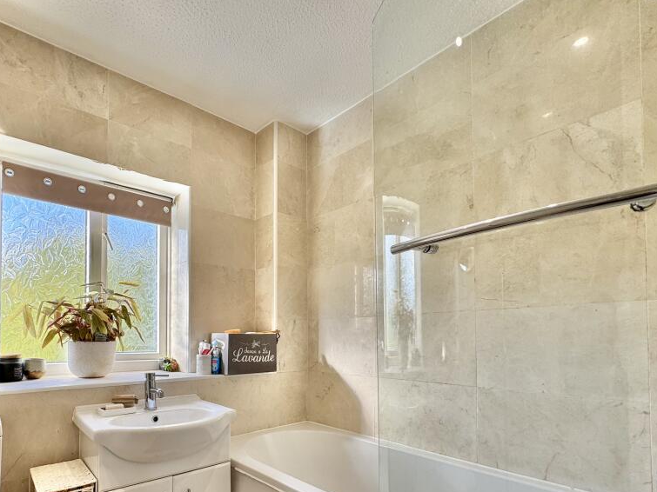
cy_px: 330
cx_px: 245
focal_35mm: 19
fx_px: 361
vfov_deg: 66.7
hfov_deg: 83.0
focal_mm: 2.22
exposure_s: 1/134
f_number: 2.2
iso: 40
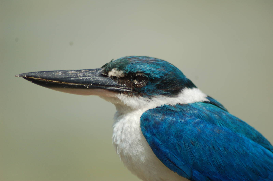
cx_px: 136
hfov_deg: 4.6
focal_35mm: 450
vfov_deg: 3.0
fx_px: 3410
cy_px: 90
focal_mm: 300
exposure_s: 1/1600
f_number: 5.6
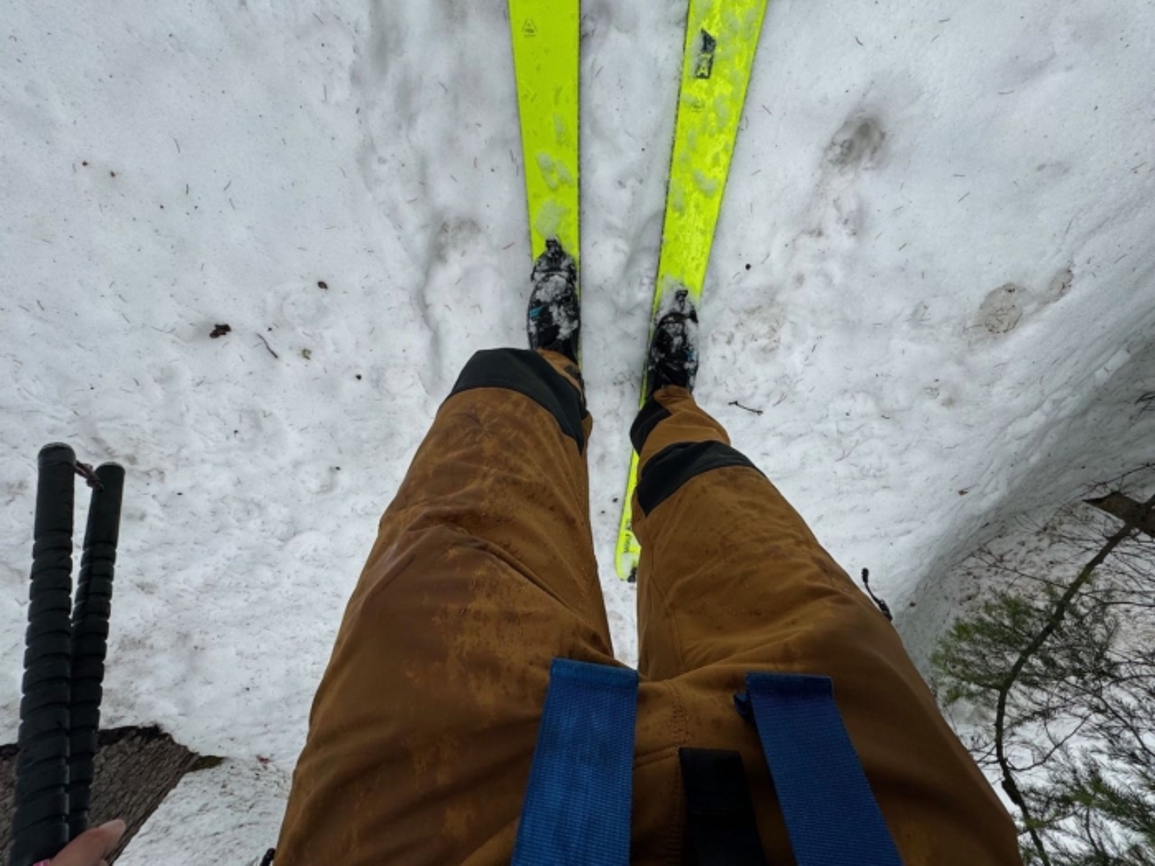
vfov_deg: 85.7
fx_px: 467
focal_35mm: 14
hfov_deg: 102.1
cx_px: 578
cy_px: 433
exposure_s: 1/341
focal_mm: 2.22
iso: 40
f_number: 2.2
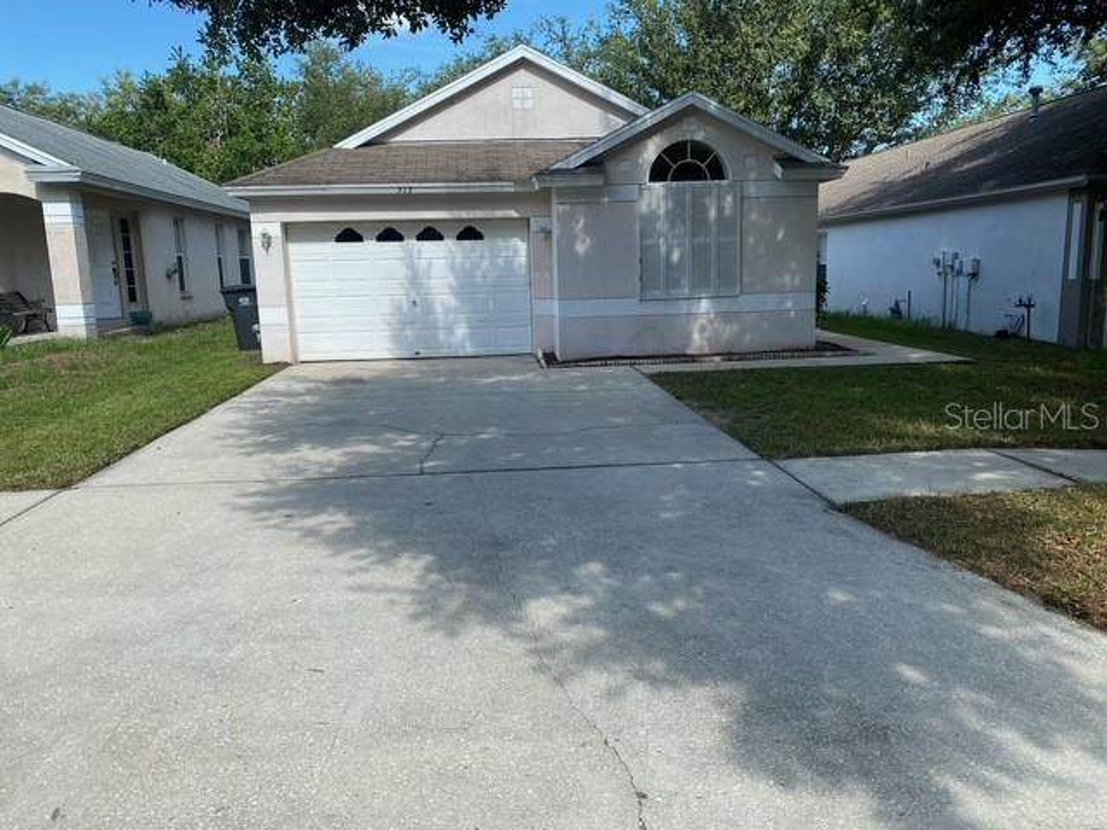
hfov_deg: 67.3
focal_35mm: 26
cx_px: 554
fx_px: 831
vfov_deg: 53.1
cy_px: 415
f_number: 1.8
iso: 32
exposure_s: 1/1629
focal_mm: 4.25
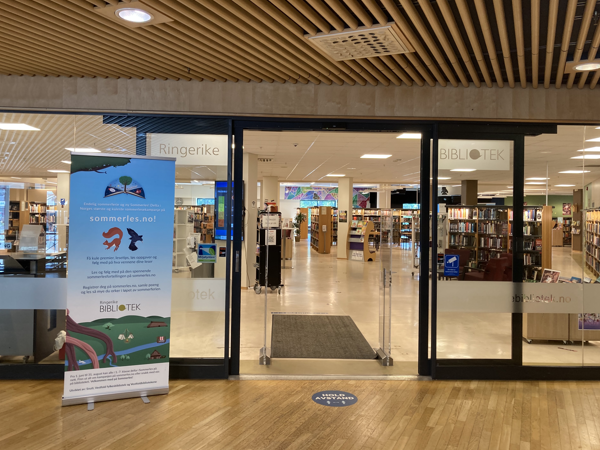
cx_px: 289
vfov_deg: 46.8
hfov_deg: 59.9
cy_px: 215
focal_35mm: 30
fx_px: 520
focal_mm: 3.99
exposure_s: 1/50
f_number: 1.8
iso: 80
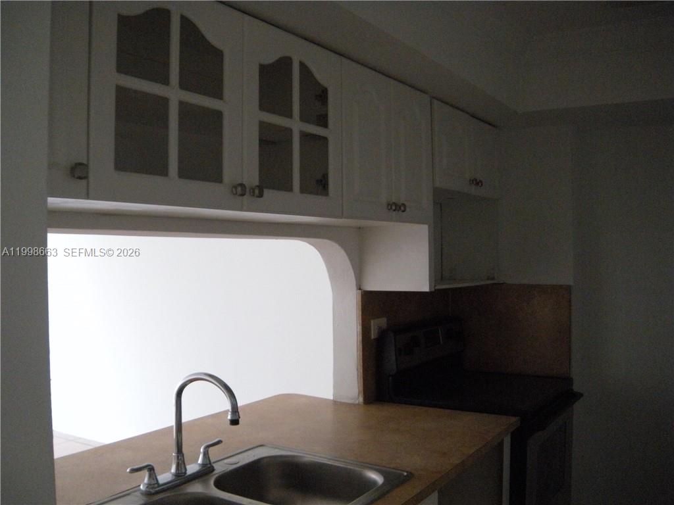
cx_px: 337
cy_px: 252
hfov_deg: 52.6
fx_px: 681
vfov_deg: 40.7
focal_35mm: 35
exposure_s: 1/48.7
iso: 400
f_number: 3.8
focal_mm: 5.9
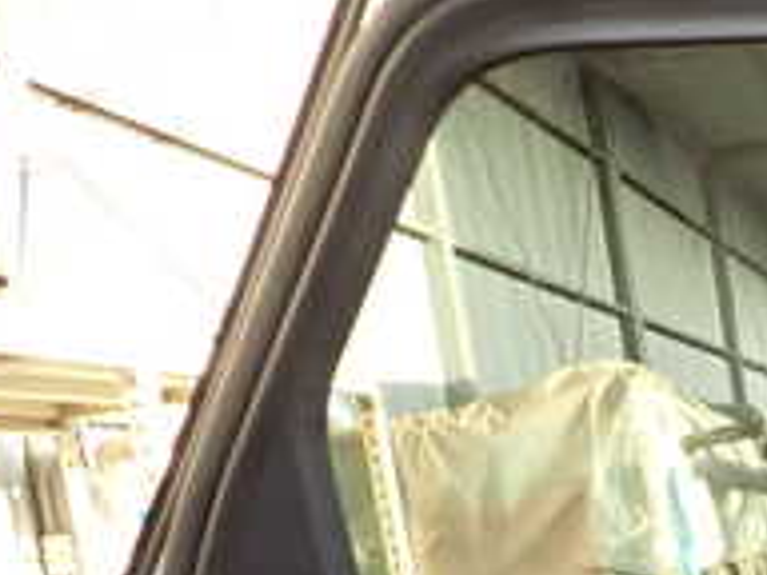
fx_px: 1728
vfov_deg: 17.6
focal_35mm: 78
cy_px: 759
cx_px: 1079
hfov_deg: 21.7
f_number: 2
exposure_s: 1/125
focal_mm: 4.5
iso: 320
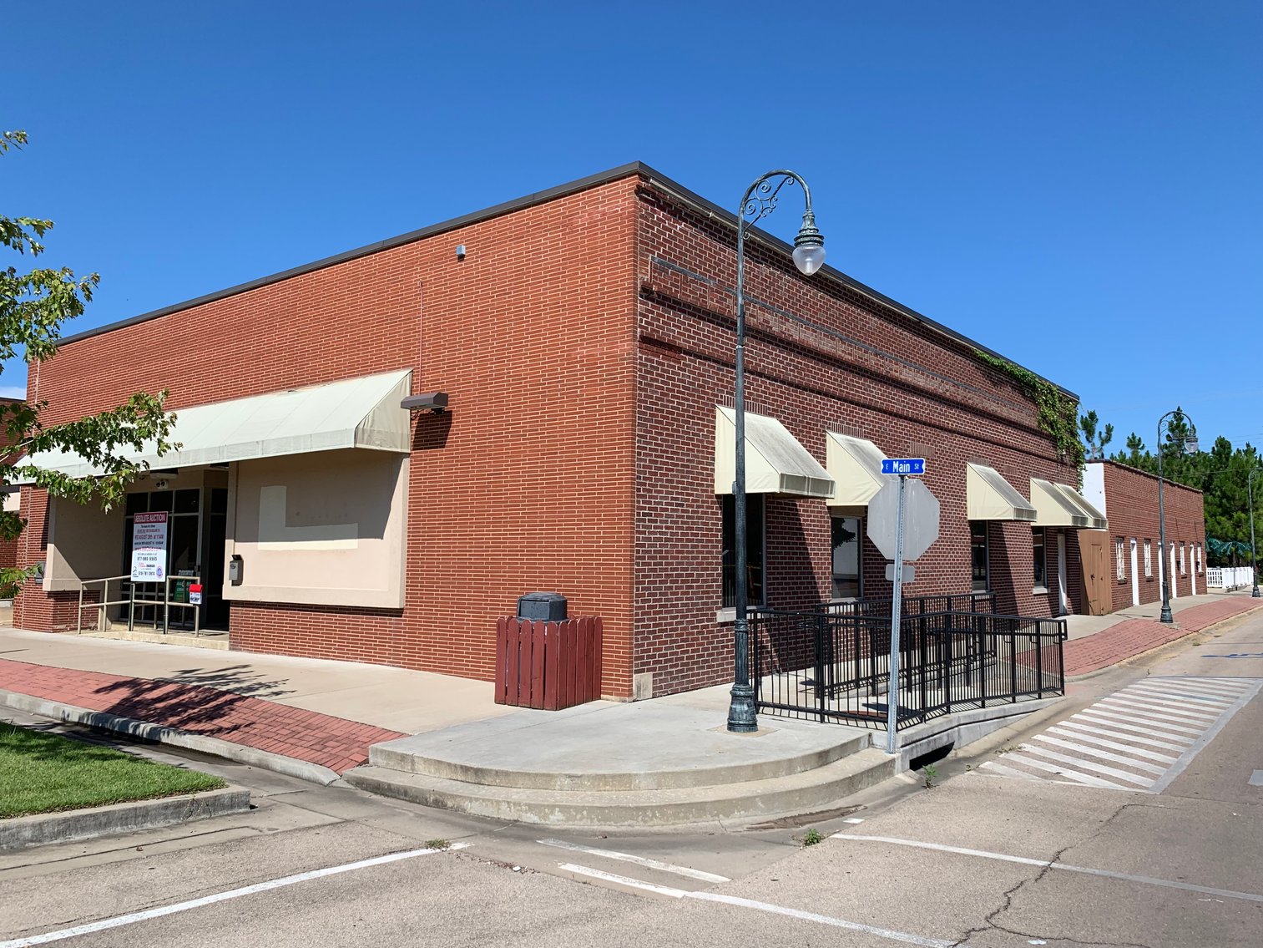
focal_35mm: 26
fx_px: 949
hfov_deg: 67.3
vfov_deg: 53.1
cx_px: 632
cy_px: 474
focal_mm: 4.25
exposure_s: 1/2833
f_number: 1.8
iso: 25
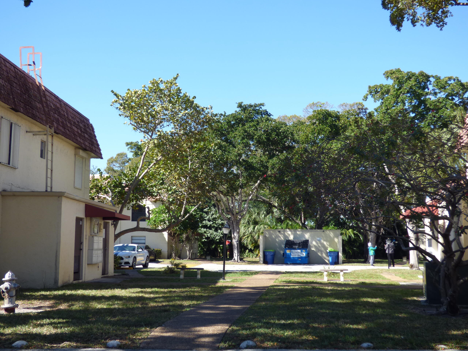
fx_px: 581
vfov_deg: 33.6
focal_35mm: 43
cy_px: 176
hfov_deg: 43.9
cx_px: 234
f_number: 3.6
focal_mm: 7.37
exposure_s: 1/400
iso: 100
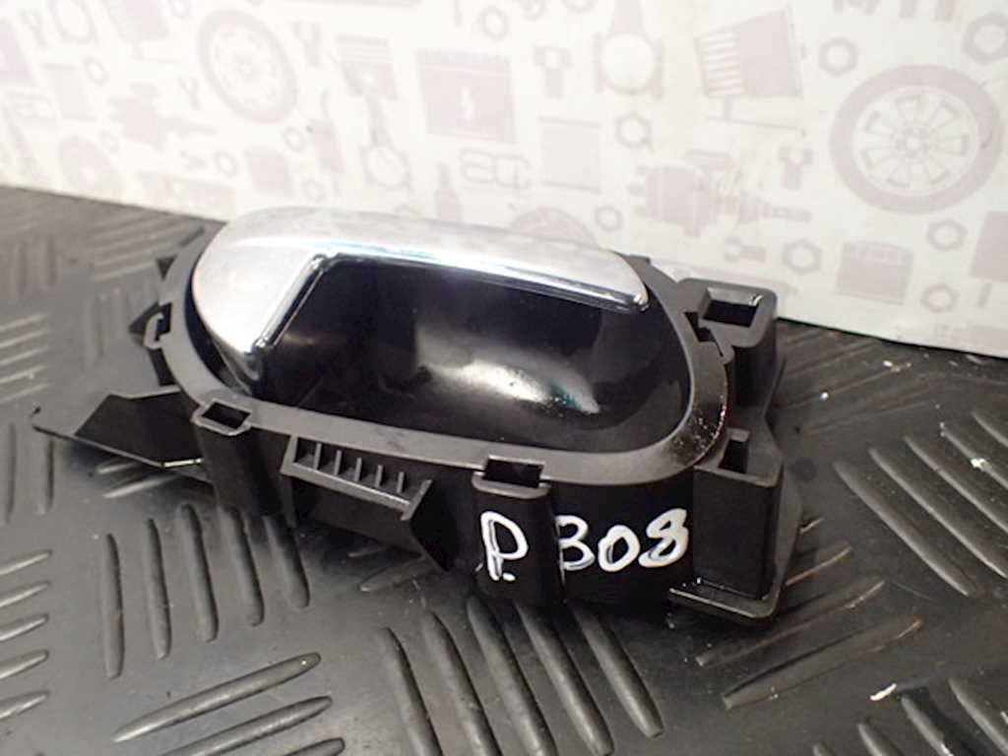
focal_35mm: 30
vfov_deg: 46.8
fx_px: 874
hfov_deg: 60.0
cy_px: 378
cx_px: 504
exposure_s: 1/80
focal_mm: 5.5
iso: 800
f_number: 2.3
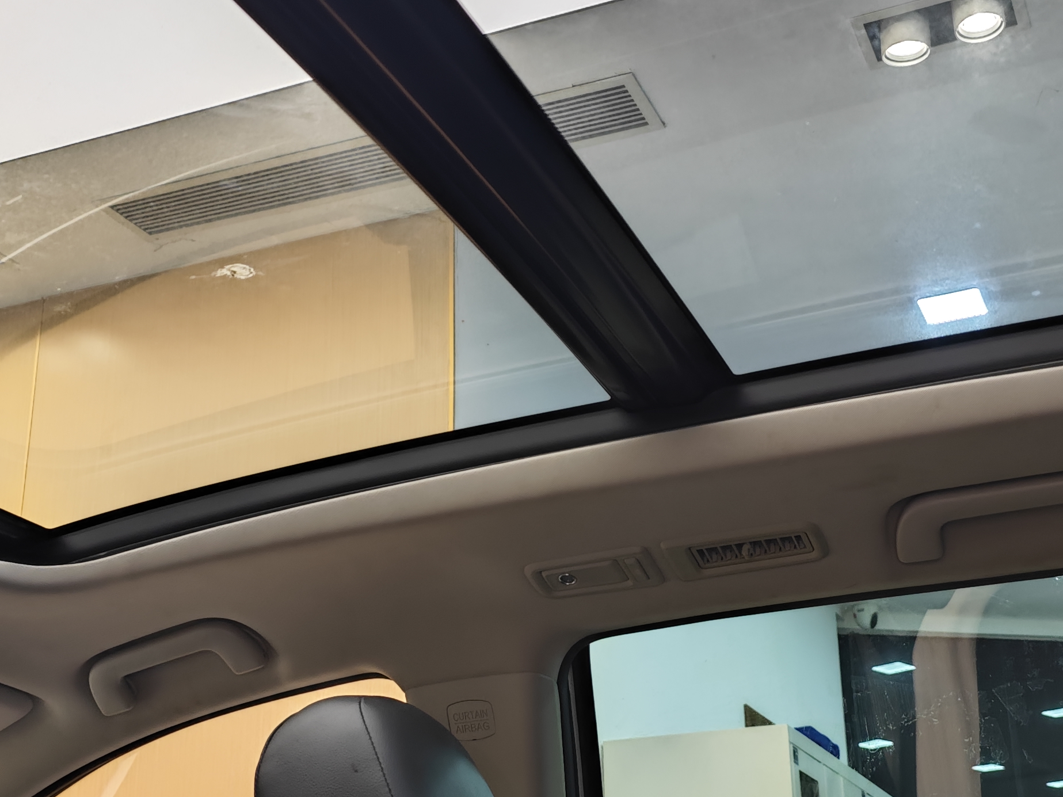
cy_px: 501
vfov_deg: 28.4
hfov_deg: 37.5
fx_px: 1566
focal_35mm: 51
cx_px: 552
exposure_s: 1/25
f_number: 1.9
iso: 640
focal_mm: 8.7
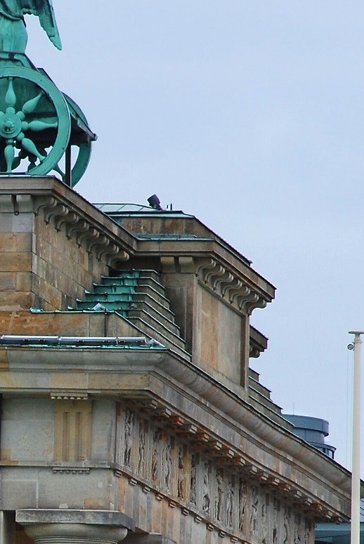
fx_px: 8440
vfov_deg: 3.7
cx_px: -98
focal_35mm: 558
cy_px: 475
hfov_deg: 2.5
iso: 200
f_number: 5.6
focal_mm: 120
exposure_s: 1/200
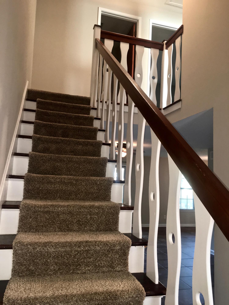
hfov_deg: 48.2
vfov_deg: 61.7
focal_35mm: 29
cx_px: 114
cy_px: 152
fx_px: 256
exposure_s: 1/16
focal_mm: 4.15
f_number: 2.2
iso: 80
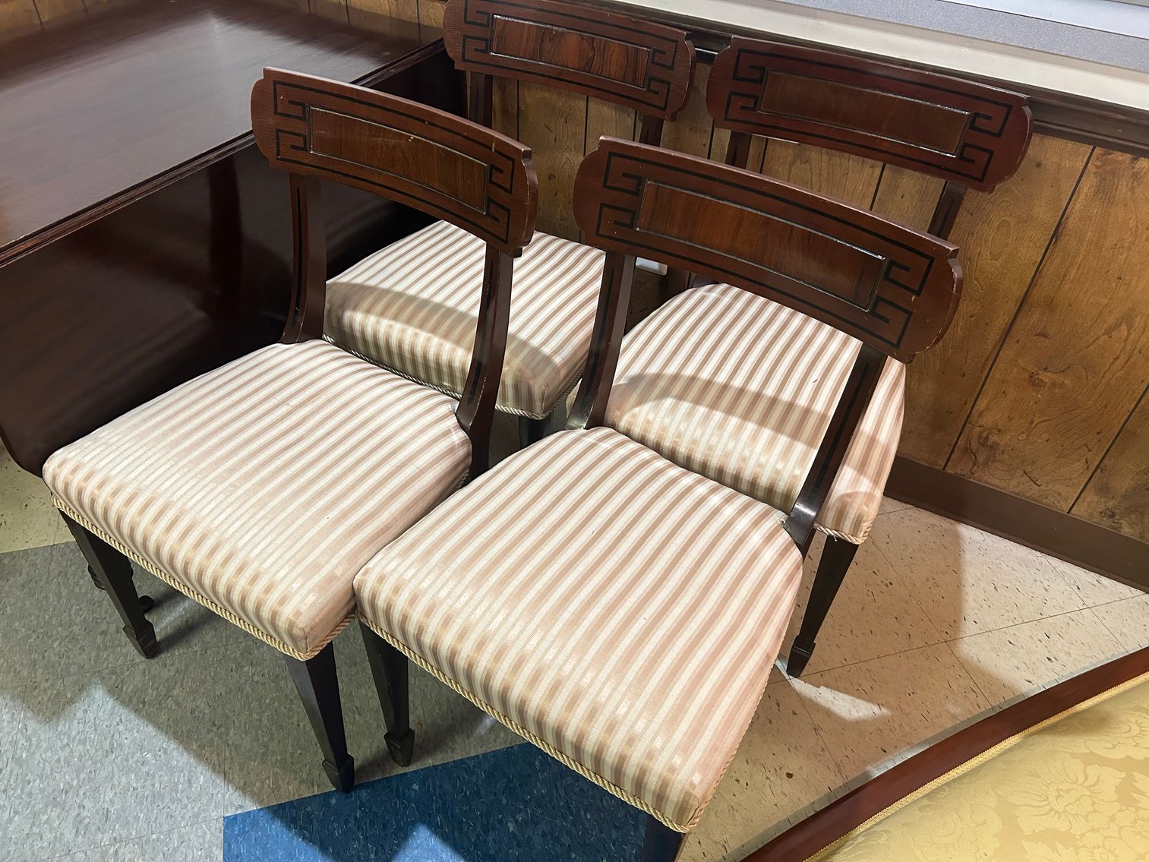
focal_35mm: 26
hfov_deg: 67.3
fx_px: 863
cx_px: 574
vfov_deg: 53.1
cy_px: 431
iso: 250
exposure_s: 1/60
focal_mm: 5.7
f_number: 1.5
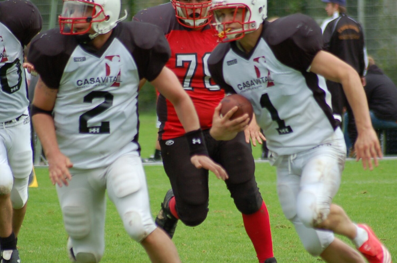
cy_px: 142
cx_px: 216
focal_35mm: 534
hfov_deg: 3.9
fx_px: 5878
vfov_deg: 2.6
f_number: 5.3
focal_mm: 240
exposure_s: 1/500
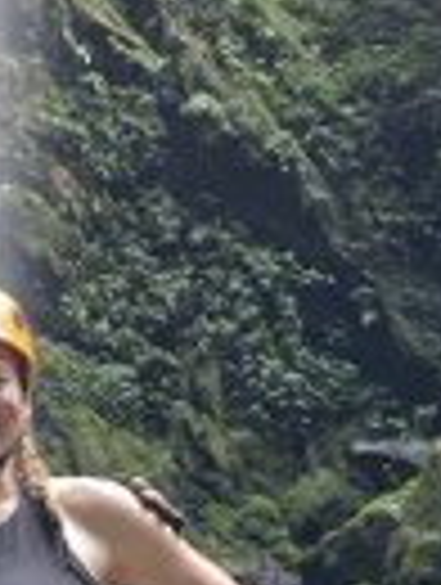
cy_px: 171
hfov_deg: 12.4
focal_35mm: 113
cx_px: -238
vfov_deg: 17.3
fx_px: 1913
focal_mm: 5.54
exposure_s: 1/120
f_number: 1.8
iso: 125
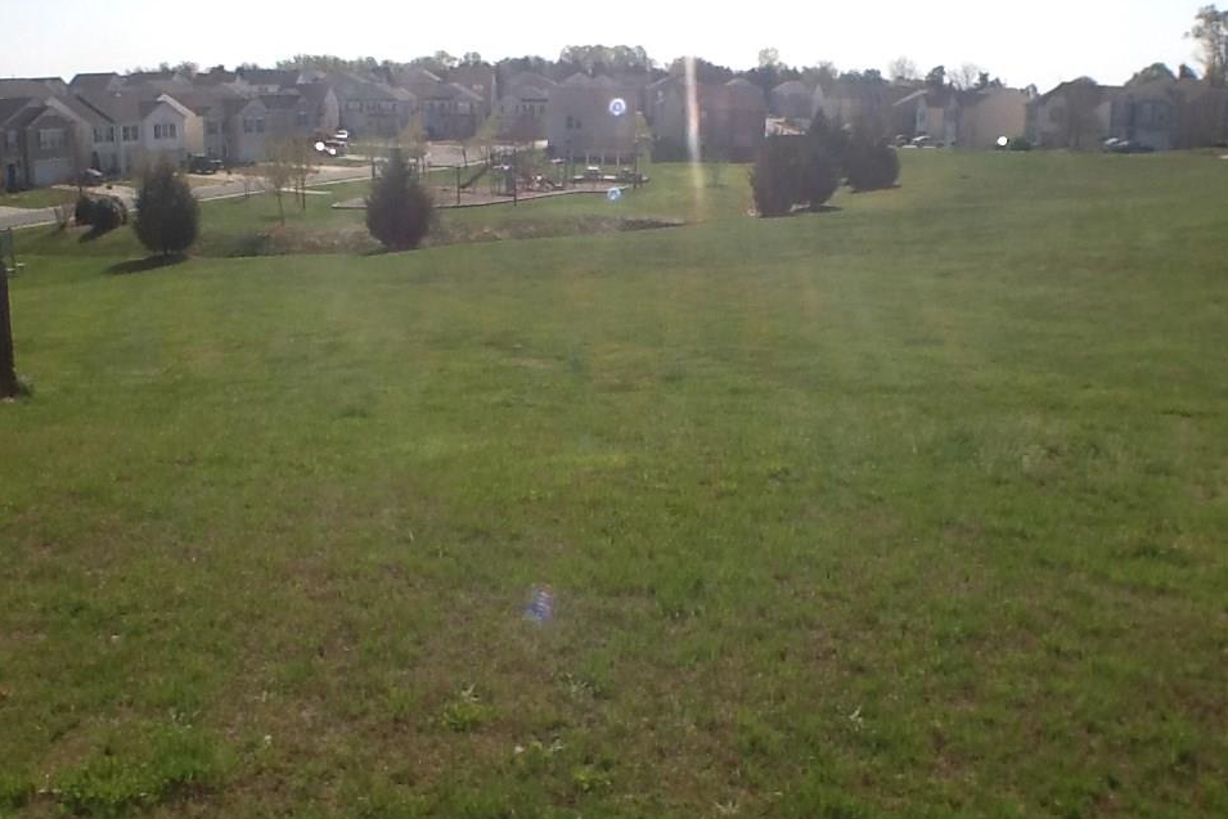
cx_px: 615
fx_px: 1569
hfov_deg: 42.7
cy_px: 383
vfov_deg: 29.2
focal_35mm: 46
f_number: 2.4
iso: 40
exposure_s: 1/1672
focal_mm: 2.03
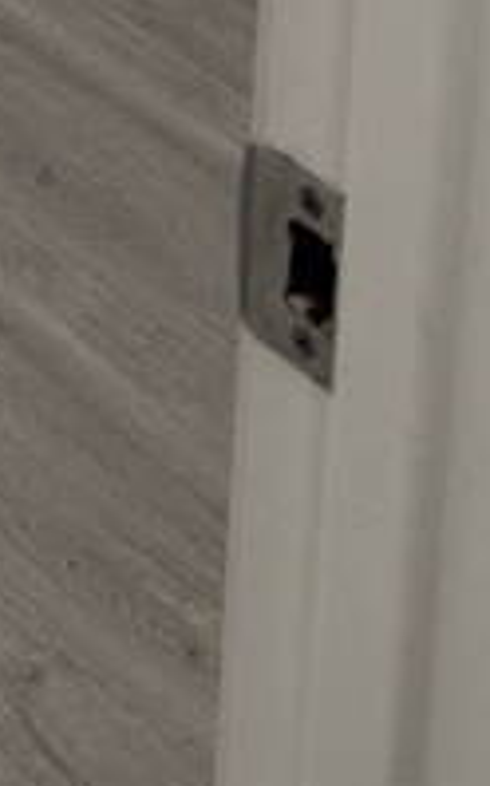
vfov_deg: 13.3
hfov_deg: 8.3
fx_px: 2955
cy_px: -719
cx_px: -861
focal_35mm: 138
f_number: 1.78
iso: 100
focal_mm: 6.76
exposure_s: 1/120
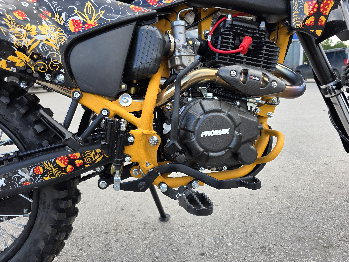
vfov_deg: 56.8
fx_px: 242
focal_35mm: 24
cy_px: 126
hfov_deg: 71.6
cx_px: 179
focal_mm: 6.3
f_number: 1.7
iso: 50
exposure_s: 1/359
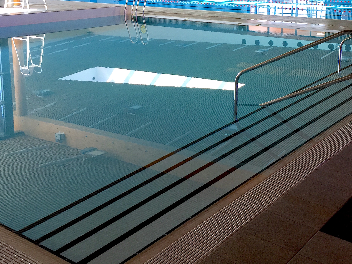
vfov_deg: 29.6
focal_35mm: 48
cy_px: 56
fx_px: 488
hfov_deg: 39.5
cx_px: 207
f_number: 2.2
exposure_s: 1/100
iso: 40
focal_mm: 4.15
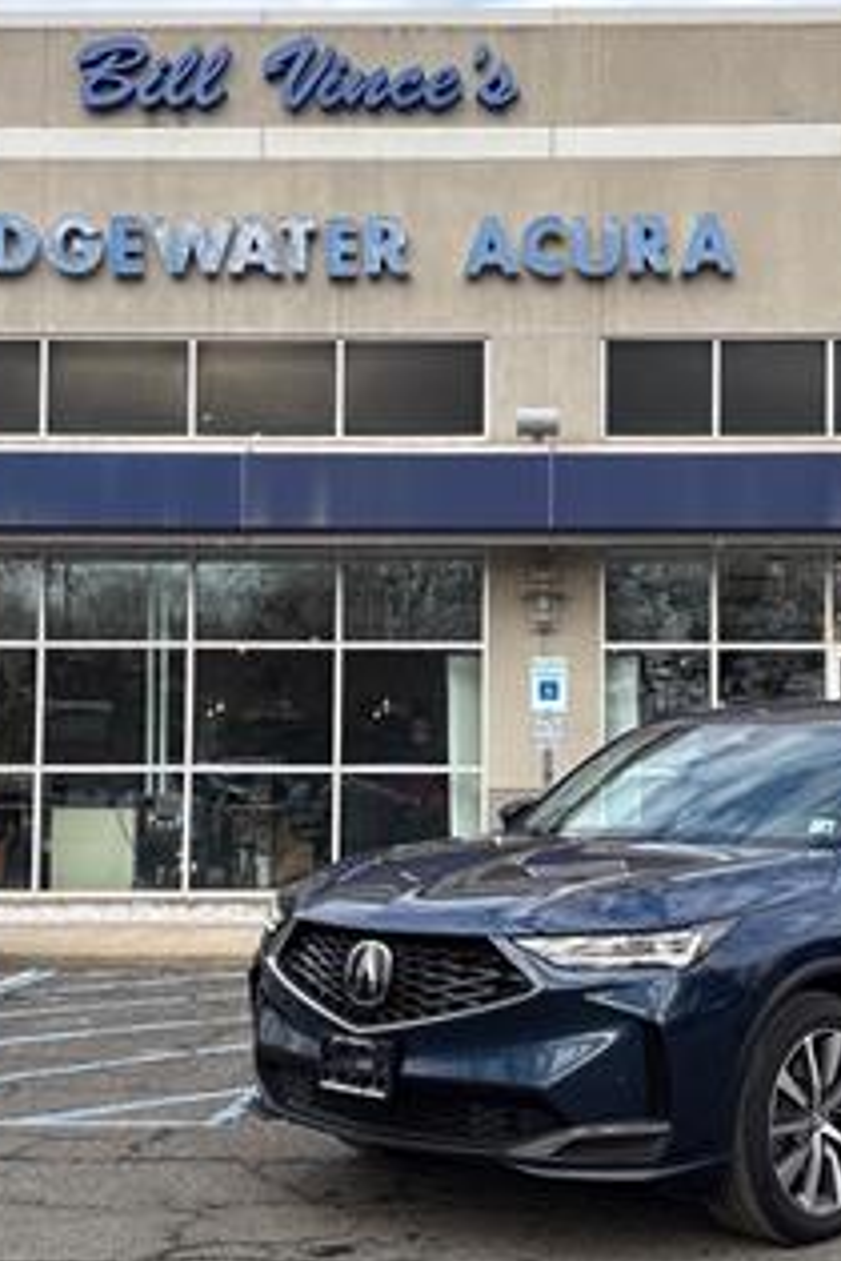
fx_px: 1927
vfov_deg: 36.2
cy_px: 661
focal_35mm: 55
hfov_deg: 24.6
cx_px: 517
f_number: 1.6
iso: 50
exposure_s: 1/1175
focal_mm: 5.96
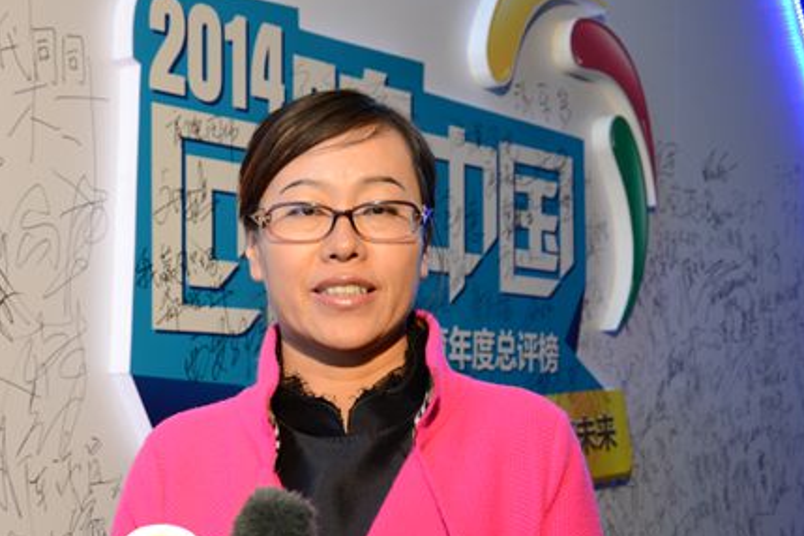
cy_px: 320
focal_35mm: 63
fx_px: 1407
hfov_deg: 31.8
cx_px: 337
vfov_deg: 21.5
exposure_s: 1/30
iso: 450
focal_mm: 30
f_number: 4.2
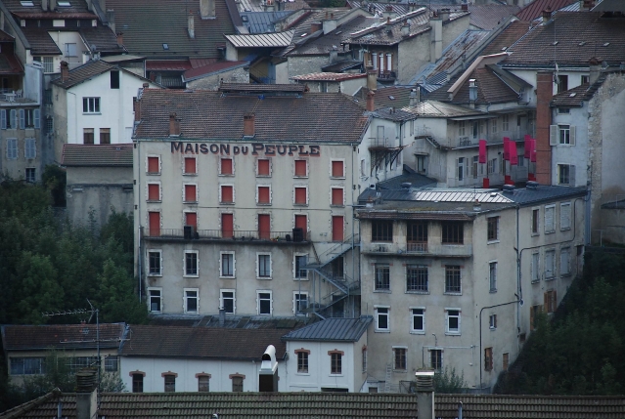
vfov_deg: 6.8
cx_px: 312
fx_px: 3523
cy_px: 210
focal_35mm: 202
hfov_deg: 10.1
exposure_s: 1/200
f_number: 5.6
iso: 800
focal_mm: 135
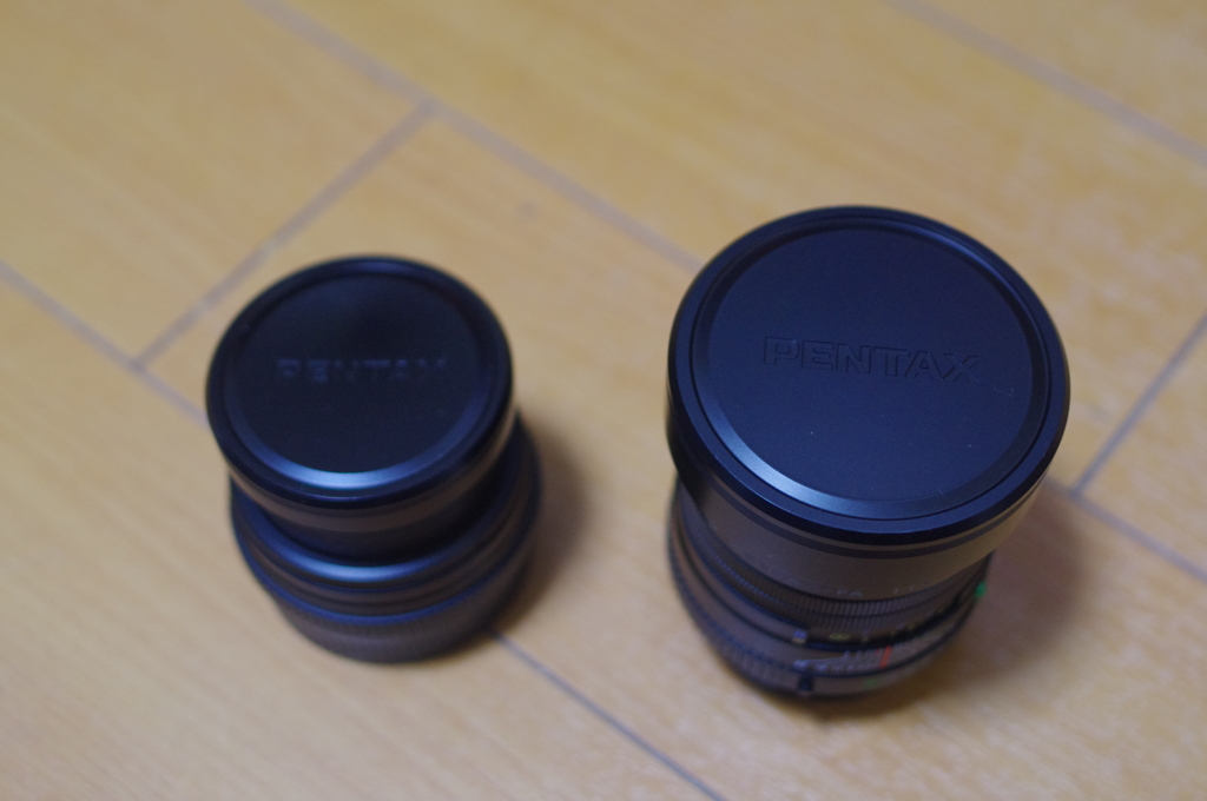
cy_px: 400
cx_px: 604
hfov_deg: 38.2
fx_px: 1741
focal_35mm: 52
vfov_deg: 25.9
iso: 800
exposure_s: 1/15
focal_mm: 35
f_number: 3.2
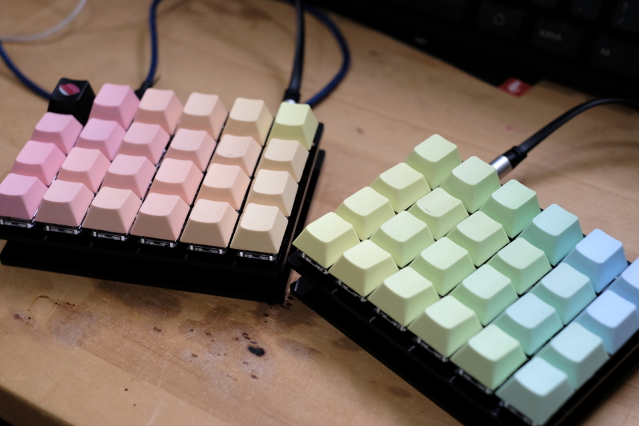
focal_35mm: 53
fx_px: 941
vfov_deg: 25.5
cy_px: 213
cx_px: 320
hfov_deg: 37.5
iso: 1600
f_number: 3.6
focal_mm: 35
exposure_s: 1/60
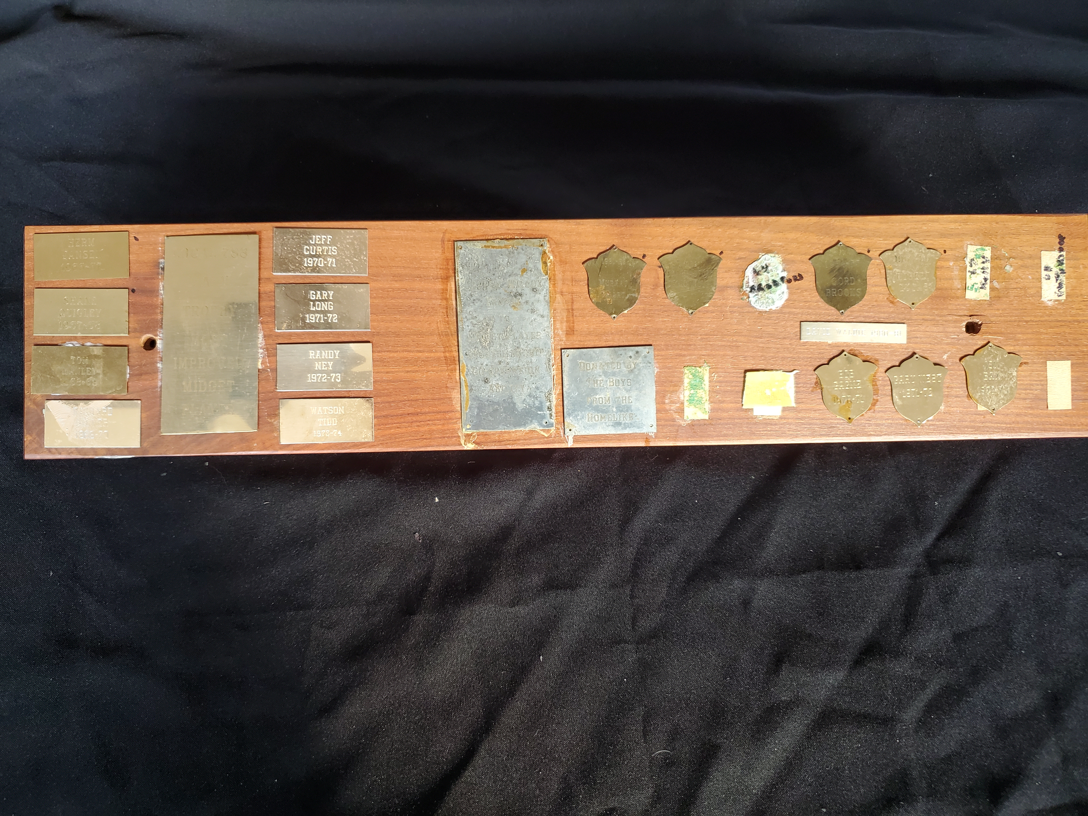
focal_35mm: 26
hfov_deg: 67.3
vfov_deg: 53.1
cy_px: 408
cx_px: 544
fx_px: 817
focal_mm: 4.3
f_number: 1.5
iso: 200
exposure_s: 1/40
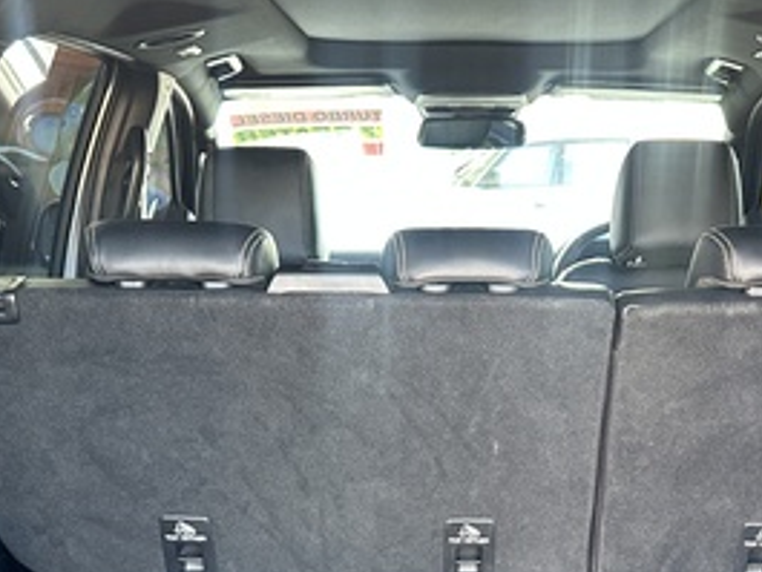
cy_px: 655
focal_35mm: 58
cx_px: 423
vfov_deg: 23.4
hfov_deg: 33.2
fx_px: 1277
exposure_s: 1/60
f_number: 1.78
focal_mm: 6.86
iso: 250
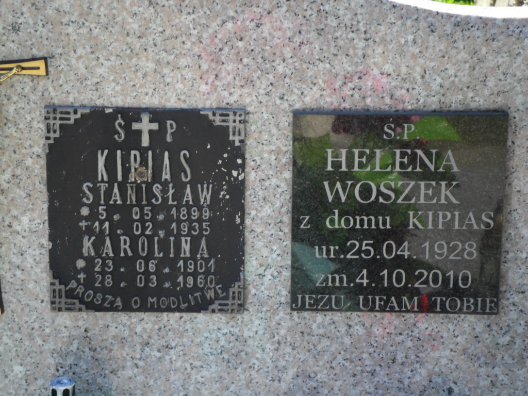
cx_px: 264
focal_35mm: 108
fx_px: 1647
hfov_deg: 18.2
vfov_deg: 13.7
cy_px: 198
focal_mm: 19.6
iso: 100
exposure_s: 1/125
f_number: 5
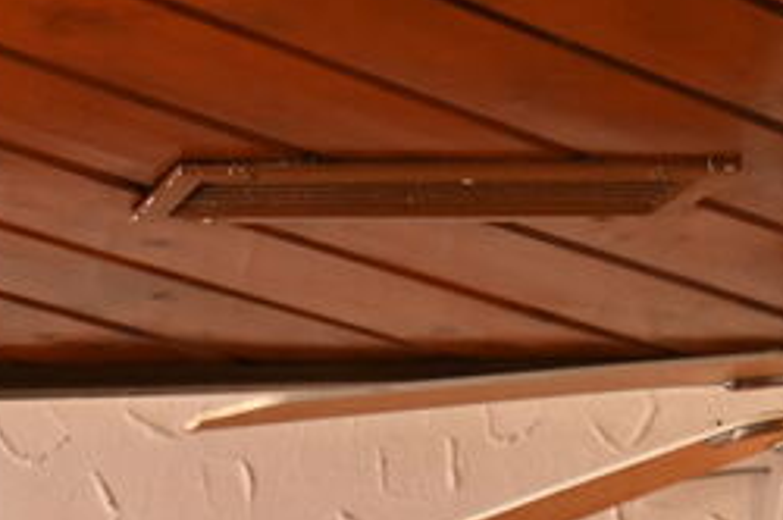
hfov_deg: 9.0
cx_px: -774
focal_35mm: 216
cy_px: 1076
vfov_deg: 6.2
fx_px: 4692
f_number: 3.2
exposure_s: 1/80
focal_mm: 45
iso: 800
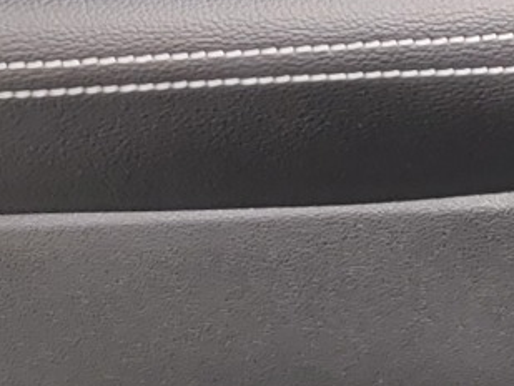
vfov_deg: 9.3
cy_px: -18
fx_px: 2362
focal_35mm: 159
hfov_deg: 11.8
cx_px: 798
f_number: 1.8
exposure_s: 1/40
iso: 640
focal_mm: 6.7
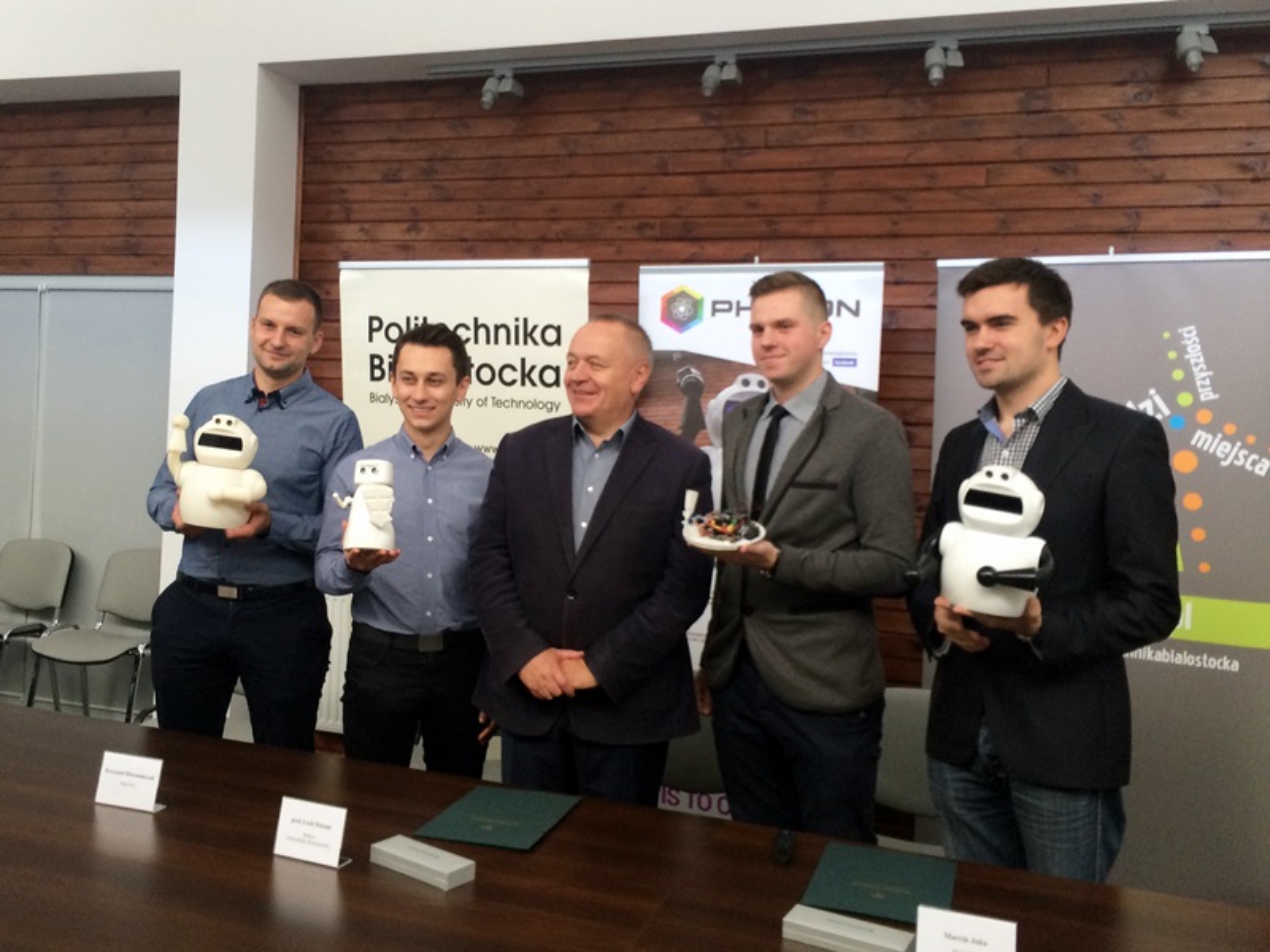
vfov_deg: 48.2
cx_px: 635
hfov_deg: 61.7
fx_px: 1064
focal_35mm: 29
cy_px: 476
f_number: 2.2
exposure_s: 1/30
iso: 50
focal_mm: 4.15
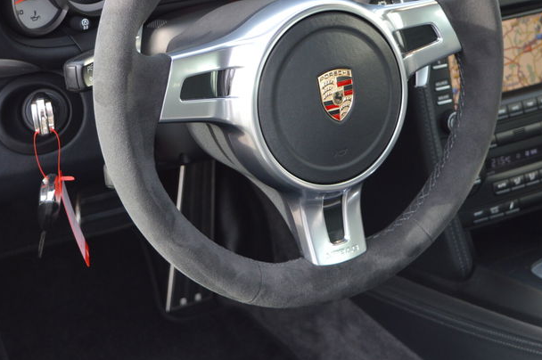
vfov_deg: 14.2
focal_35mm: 96
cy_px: 81
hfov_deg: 21.3
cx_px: 252
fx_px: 1444
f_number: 5.6
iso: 320
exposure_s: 1/125
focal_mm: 38
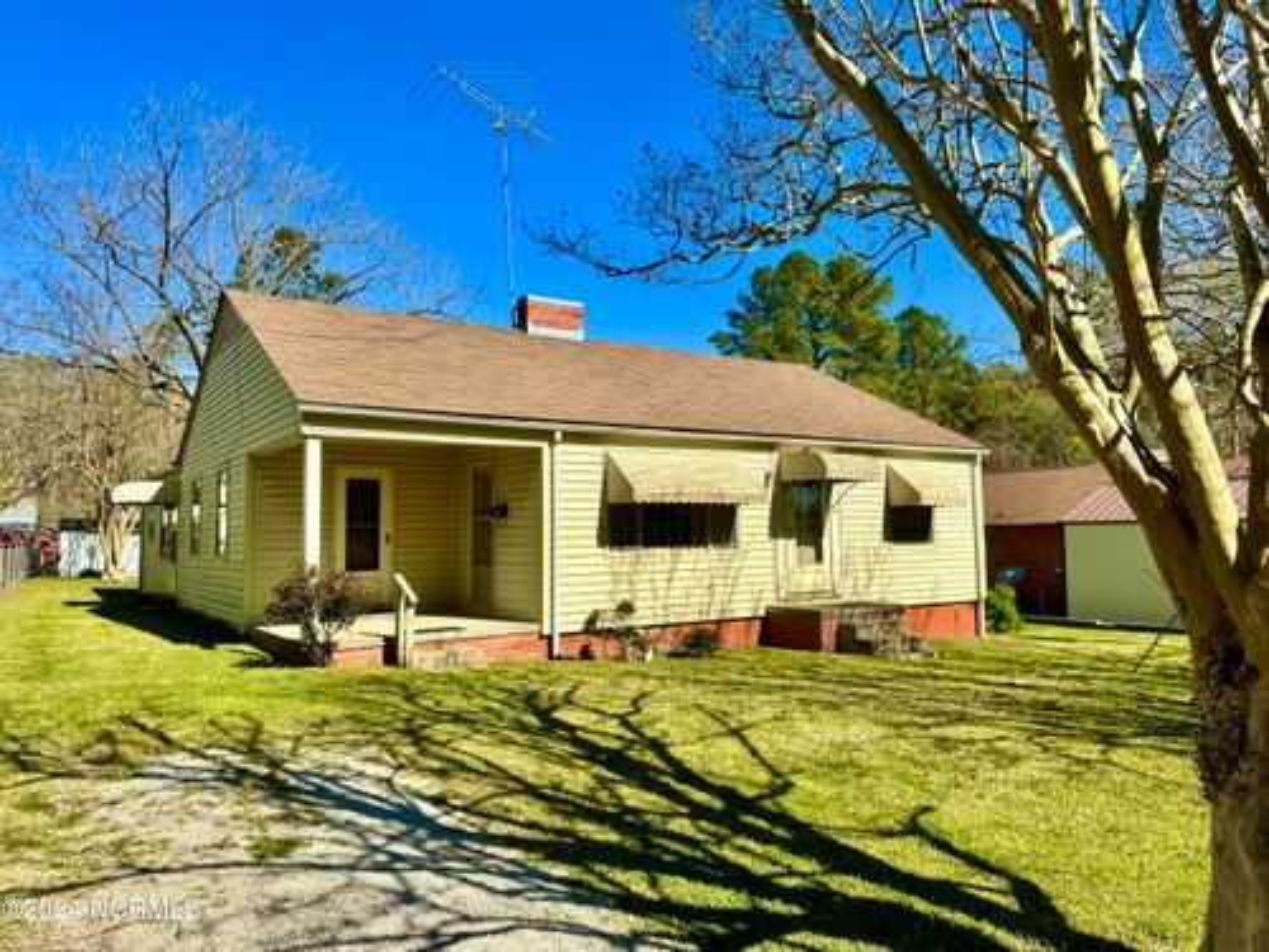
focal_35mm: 24
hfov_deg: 71.6
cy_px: 476
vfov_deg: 56.8
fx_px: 880
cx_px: 634
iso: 80
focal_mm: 6.76
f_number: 1.78
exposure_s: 1/5348
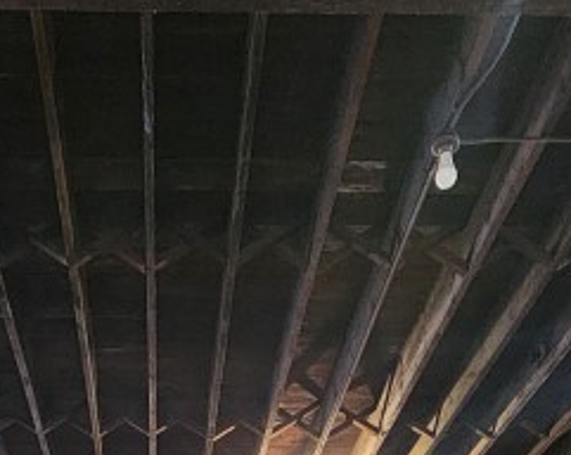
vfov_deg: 20.3
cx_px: 140
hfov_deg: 34.1
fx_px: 911
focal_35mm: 54
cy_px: 813
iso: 640
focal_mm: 2.2
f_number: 2.2
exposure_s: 1/24
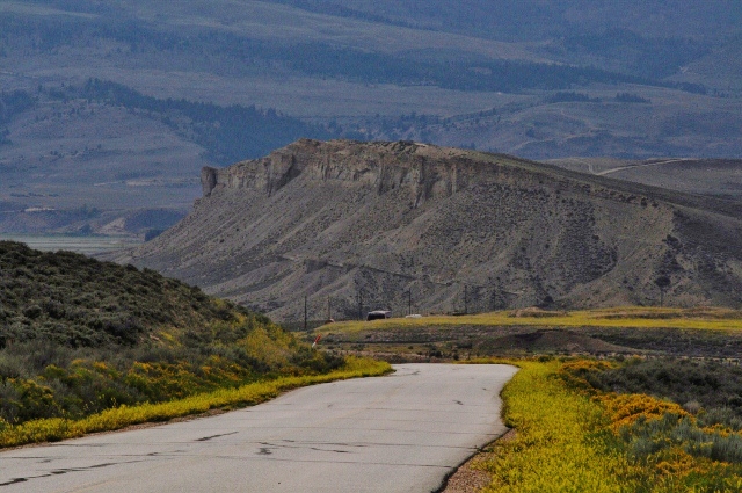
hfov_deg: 9.2
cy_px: 246
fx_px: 4632
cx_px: 371
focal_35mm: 225
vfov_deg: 6.1
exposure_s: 1/90
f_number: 27
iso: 200
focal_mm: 150
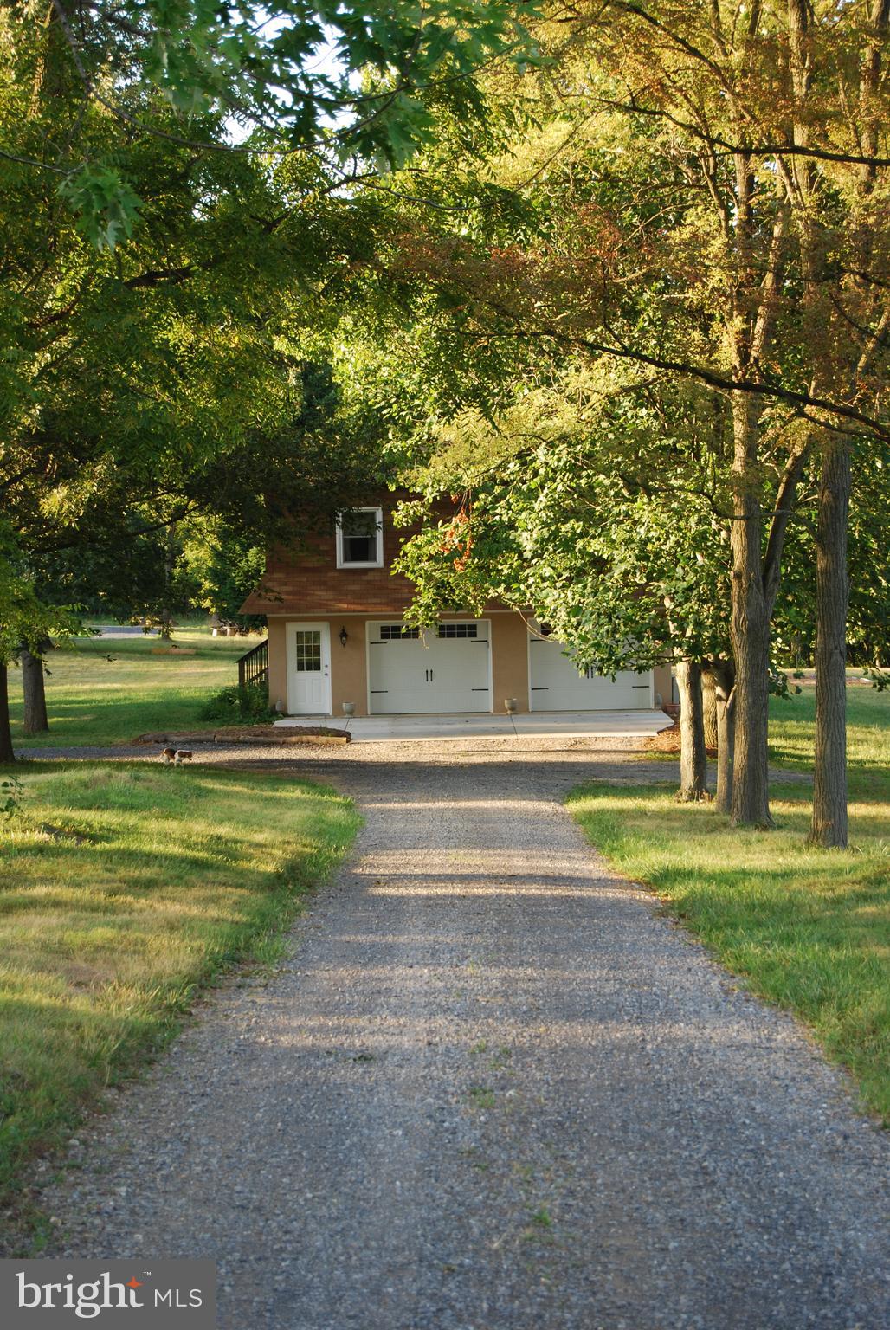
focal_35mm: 75
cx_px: 445
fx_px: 2774
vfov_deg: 27.0
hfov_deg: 18.2
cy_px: 665
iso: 200
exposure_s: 1/60
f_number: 5.6
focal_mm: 50
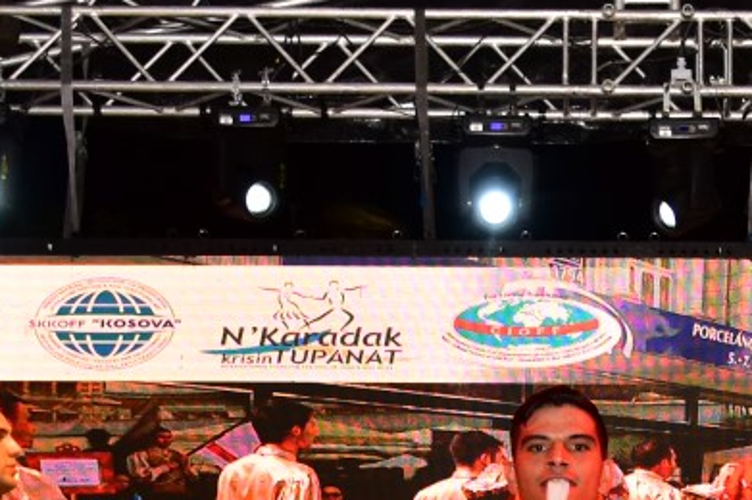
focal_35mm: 112
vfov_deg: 12.1
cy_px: 492
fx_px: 2338
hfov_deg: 18.1
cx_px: 615
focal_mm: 18
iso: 360
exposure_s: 1/100
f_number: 3.5
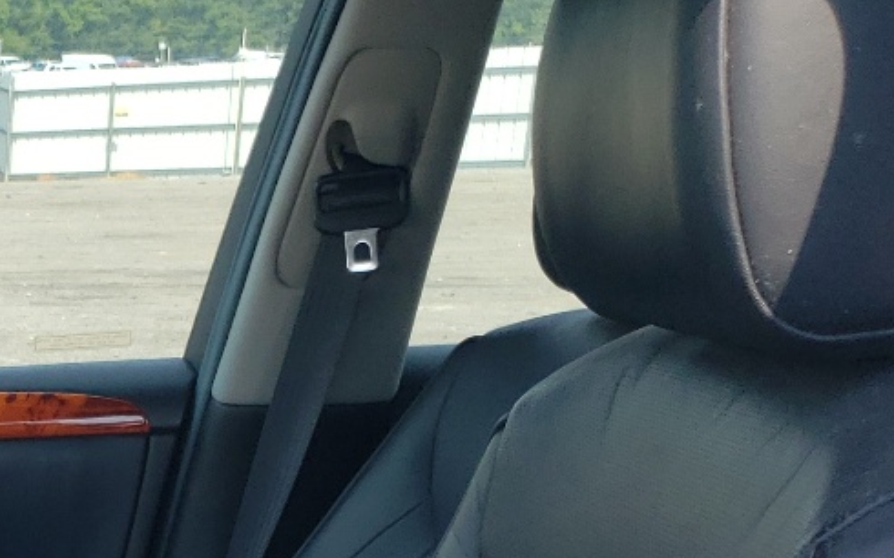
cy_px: 945
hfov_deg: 20.3
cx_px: -381
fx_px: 2192
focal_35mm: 90
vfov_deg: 13.3
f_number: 1.5
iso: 50
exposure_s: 1/1000
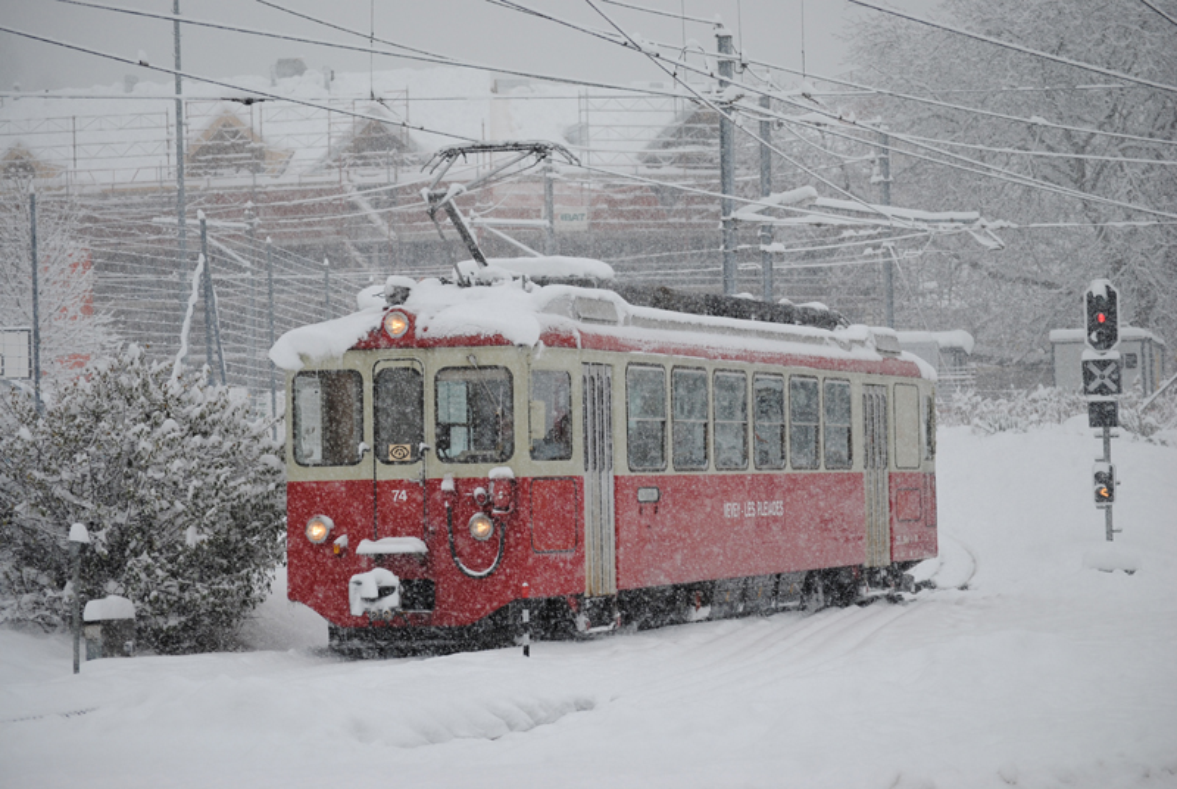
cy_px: 394
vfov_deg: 12.2
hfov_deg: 18.2
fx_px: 3684
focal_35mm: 112
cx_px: 588
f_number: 4.2
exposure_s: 1/200
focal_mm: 75
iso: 200
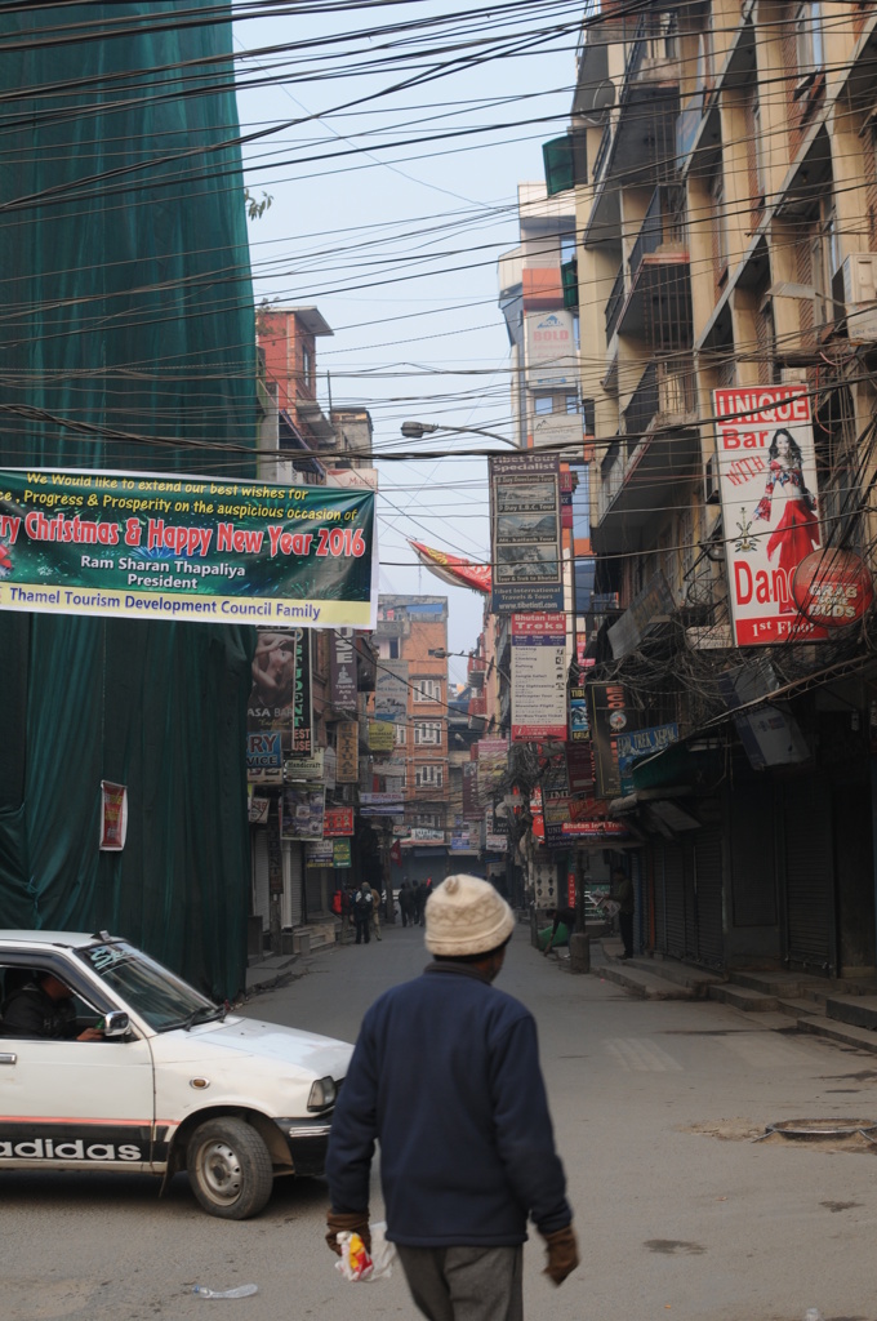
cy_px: 660
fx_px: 1923
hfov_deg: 25.7
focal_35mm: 52
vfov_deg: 37.9
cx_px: 438
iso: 200
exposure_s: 1/100
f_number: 5
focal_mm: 35
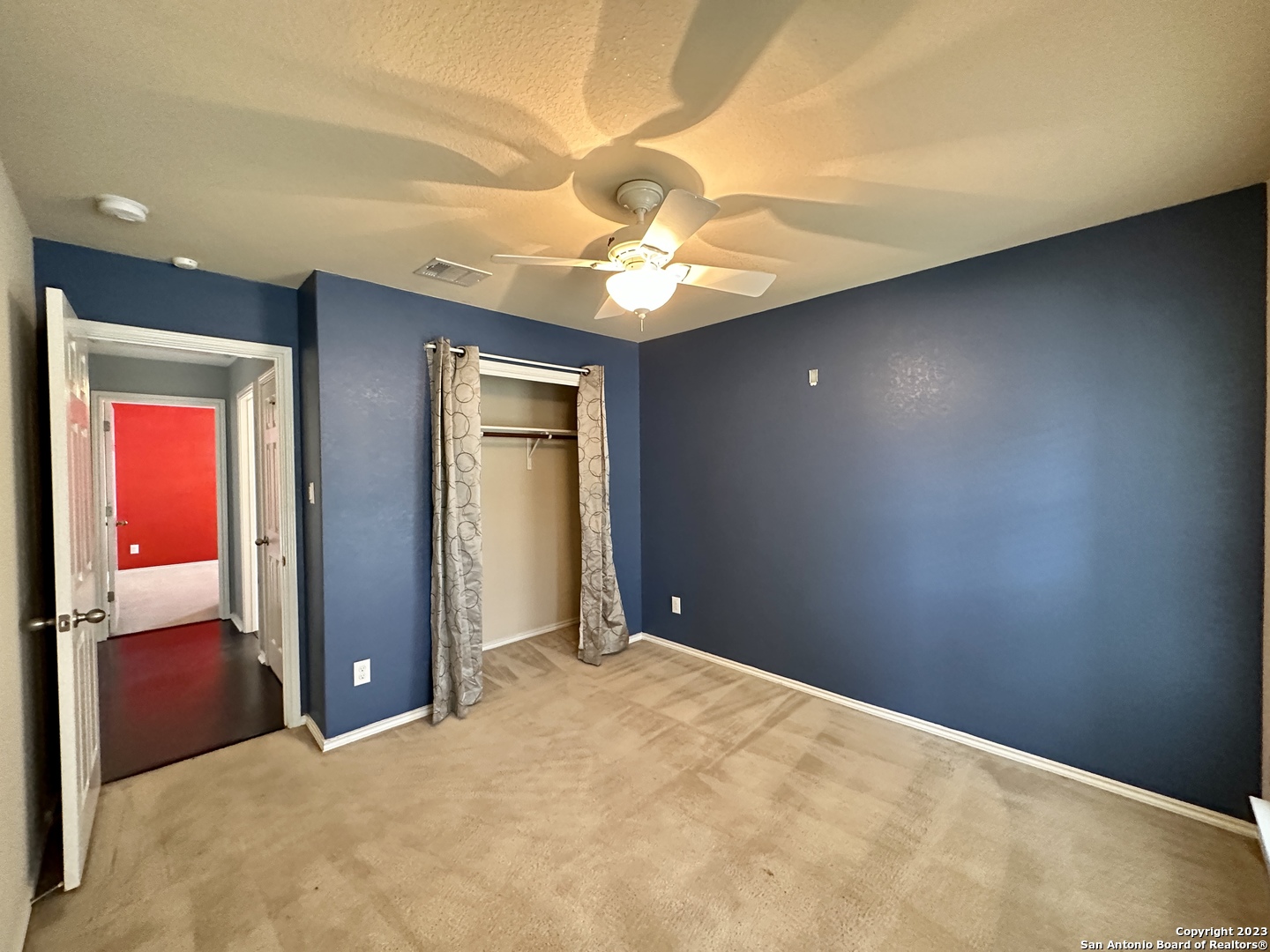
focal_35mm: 14
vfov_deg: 85.7
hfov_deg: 102.1
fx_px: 514
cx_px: 635
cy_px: 476
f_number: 2.2
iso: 800
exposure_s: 1/60
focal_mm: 2.22
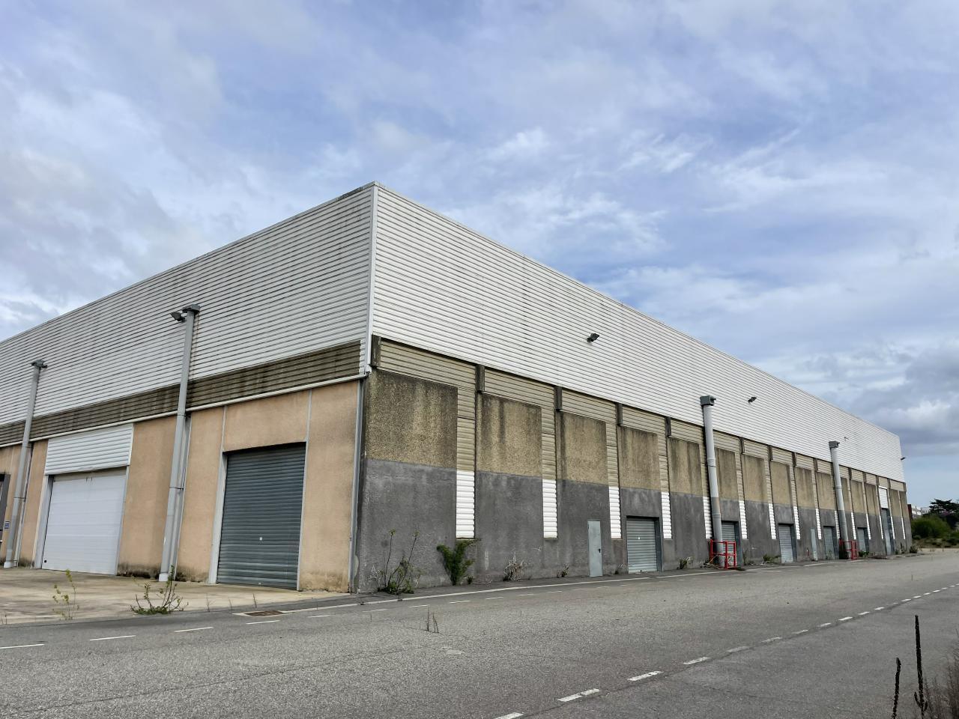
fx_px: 720
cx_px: 480
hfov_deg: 67.3
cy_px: 360
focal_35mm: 26
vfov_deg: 53.1
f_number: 1.6
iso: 32
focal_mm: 4.2
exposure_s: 1/5556
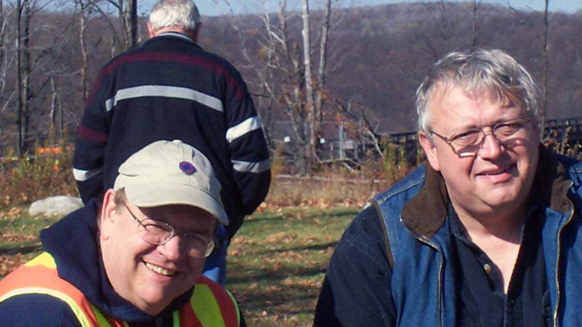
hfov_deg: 15.3
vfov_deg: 8.7
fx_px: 2160
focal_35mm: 140
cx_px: 282
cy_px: 106
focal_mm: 7.54
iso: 64
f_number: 5
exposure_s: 1/400
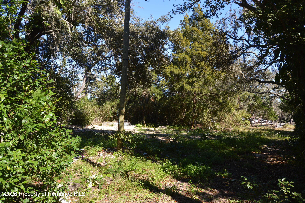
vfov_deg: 47.8
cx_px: 152
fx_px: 229
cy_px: 102
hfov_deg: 67.4
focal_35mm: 27
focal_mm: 18
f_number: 5.6
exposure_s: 1/125
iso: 100
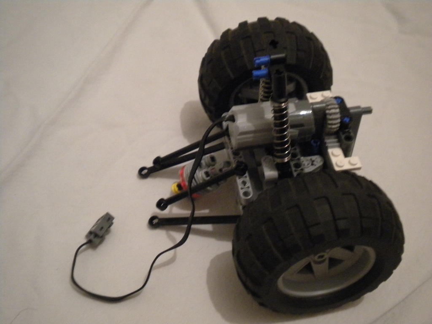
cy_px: 162
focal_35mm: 41
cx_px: 216
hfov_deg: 45.8
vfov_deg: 35.1
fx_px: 512
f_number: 3.5
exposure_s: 1/18.7
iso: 800
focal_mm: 7.4
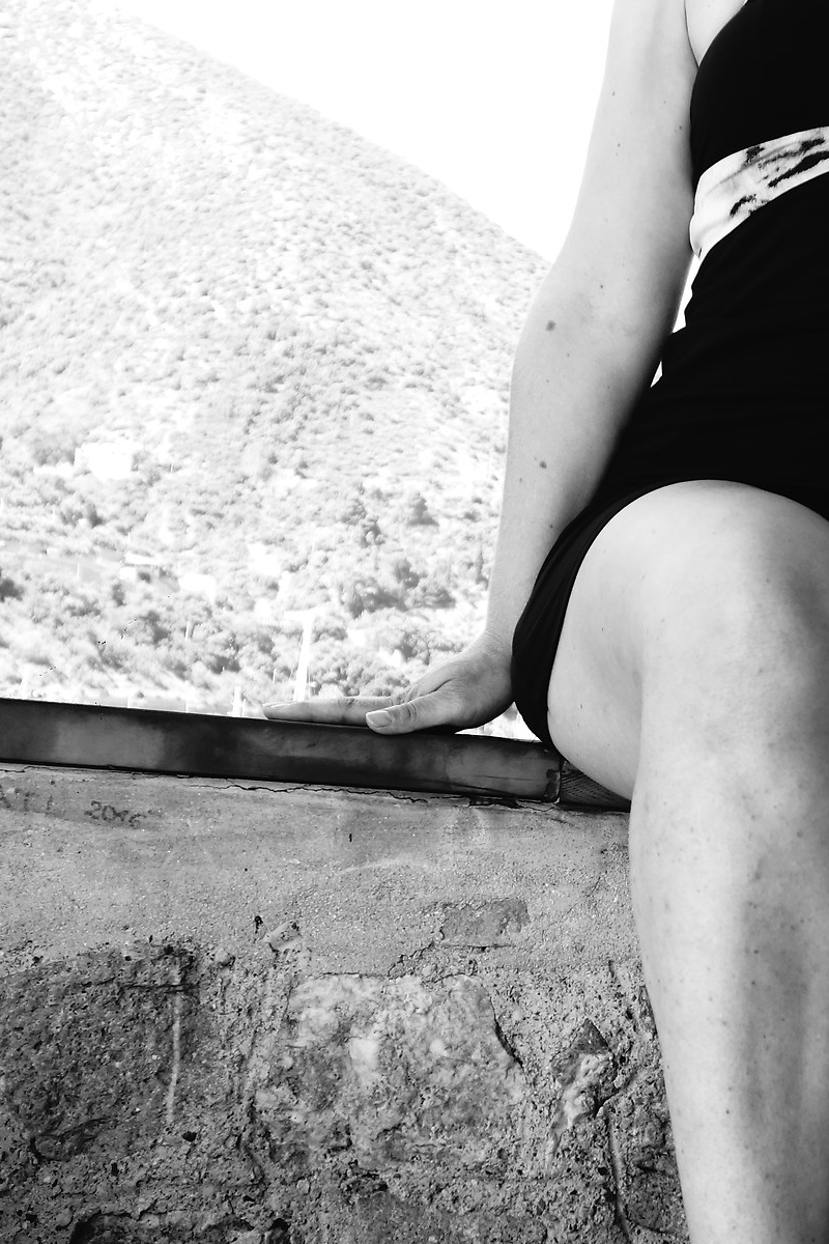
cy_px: 649
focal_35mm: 68
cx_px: 783
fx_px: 2349
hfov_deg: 19.6
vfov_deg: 29.7
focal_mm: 12.78
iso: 125
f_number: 3.2
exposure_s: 1/400
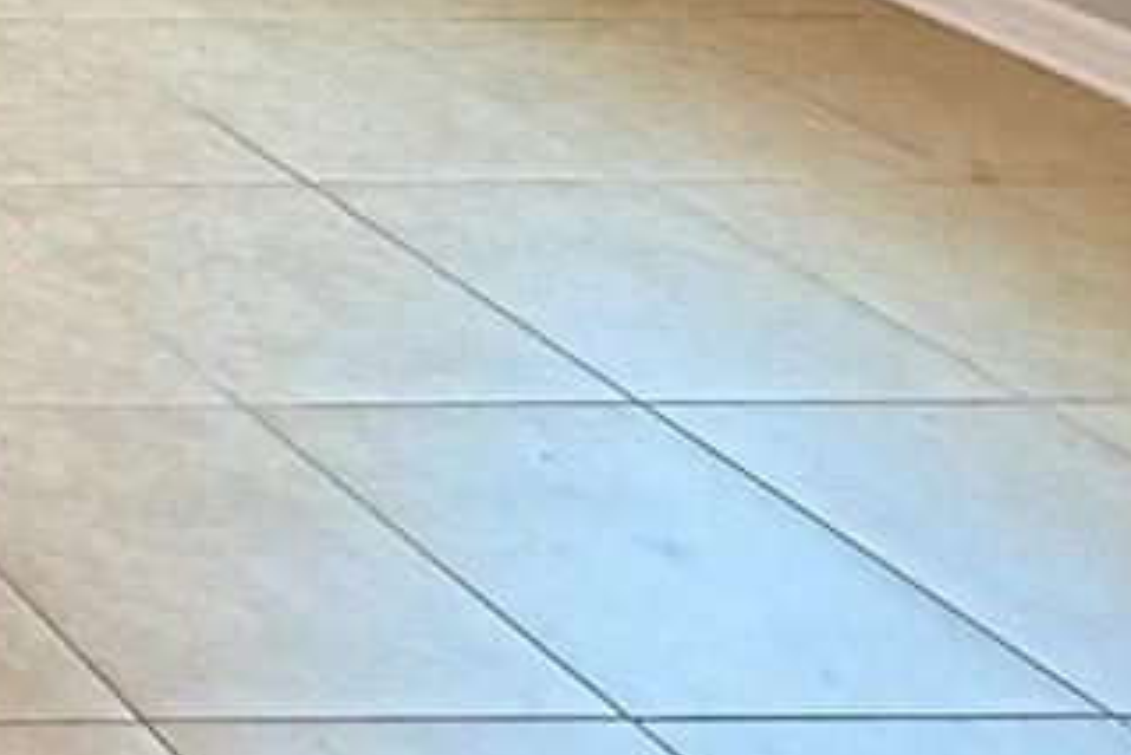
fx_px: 2294
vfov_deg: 15.0
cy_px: -776
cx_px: -1525
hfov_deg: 15.6
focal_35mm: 73
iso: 200
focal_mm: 2.22
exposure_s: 1/60
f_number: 2.2
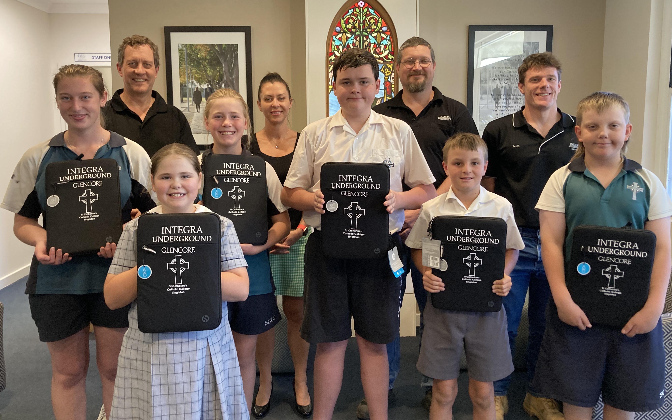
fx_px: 549
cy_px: 189
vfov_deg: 41.8
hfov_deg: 62.9
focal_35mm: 30
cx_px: 334
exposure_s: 1/50
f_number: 1.8
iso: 200
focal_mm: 3.99
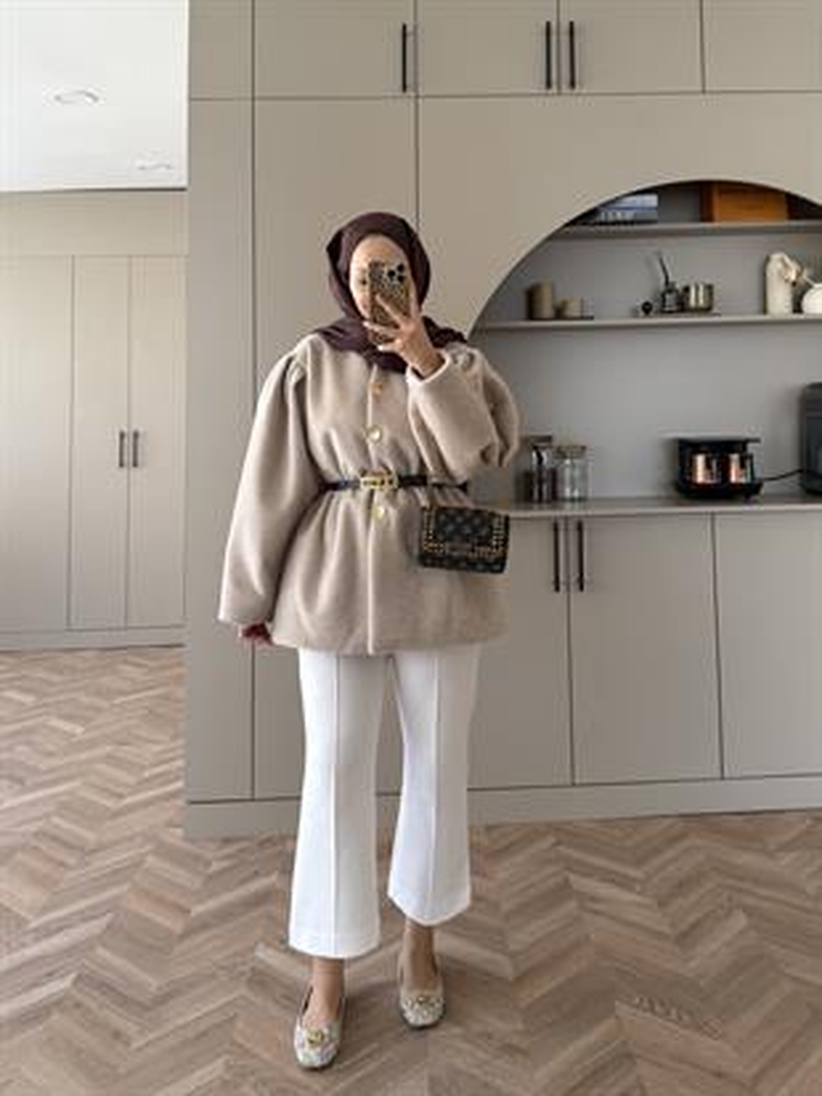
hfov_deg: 56.8
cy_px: 548
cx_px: 411
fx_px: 759
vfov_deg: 71.6
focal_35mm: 24
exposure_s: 1/121
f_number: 1.78
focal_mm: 6.76
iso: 100
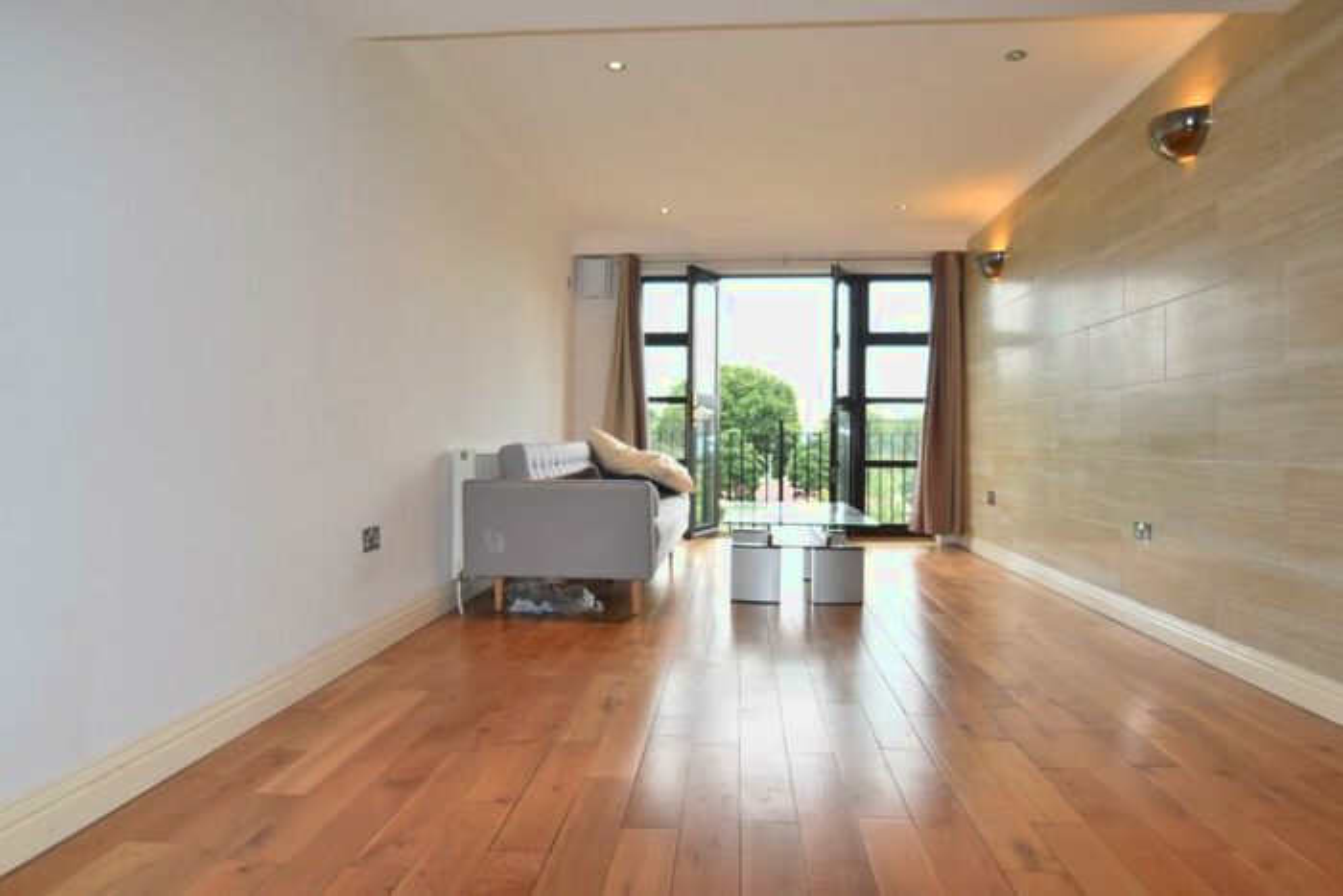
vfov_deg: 59.5
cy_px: 448
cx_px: 672
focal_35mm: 21
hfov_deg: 81.2
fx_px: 784
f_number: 5.6
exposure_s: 1/125
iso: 250
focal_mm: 14
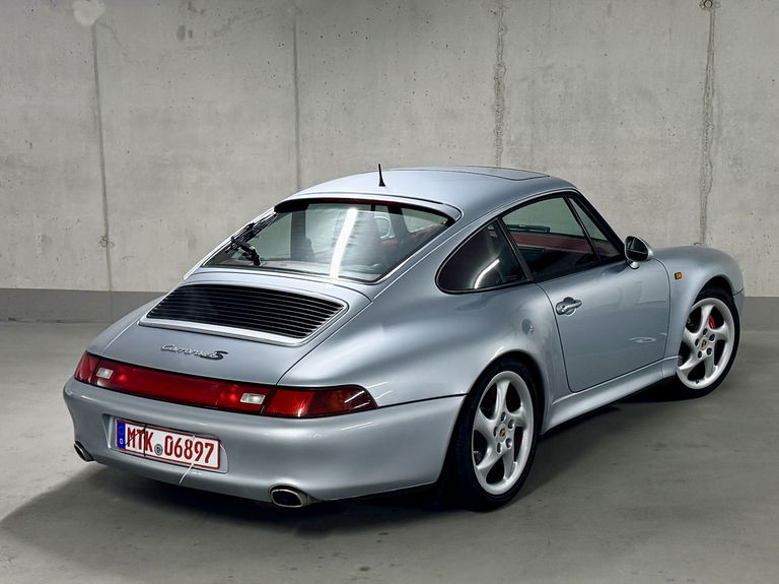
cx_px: 390
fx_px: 540
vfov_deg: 56.8
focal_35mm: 24
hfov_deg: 71.6
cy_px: 292
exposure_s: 1/100
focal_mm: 6.76
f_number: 1.78
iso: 250
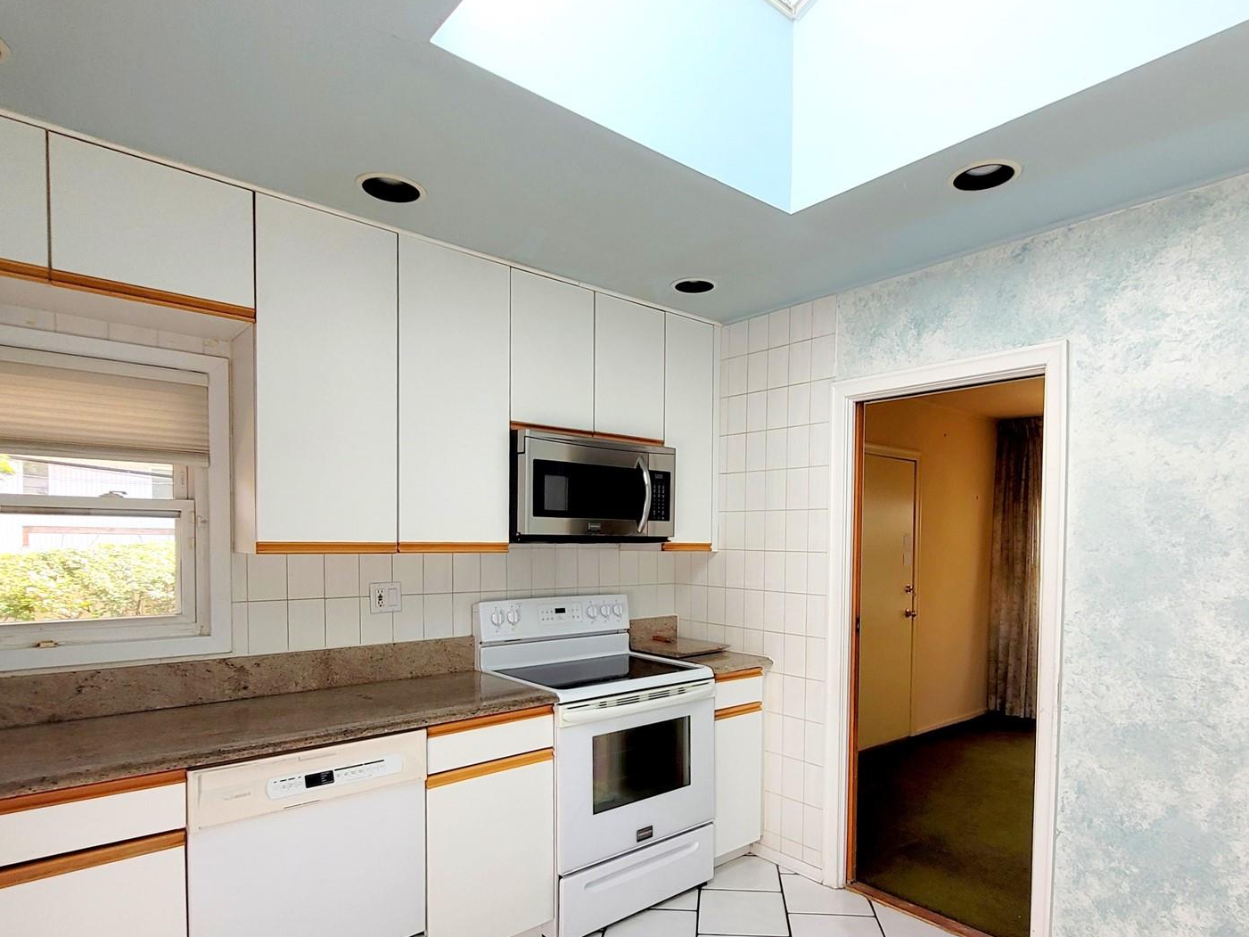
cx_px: 672
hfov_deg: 84.5
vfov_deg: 68.0
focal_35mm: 19
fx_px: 686
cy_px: 565
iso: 64
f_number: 2.2
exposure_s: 1/120
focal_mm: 1.74
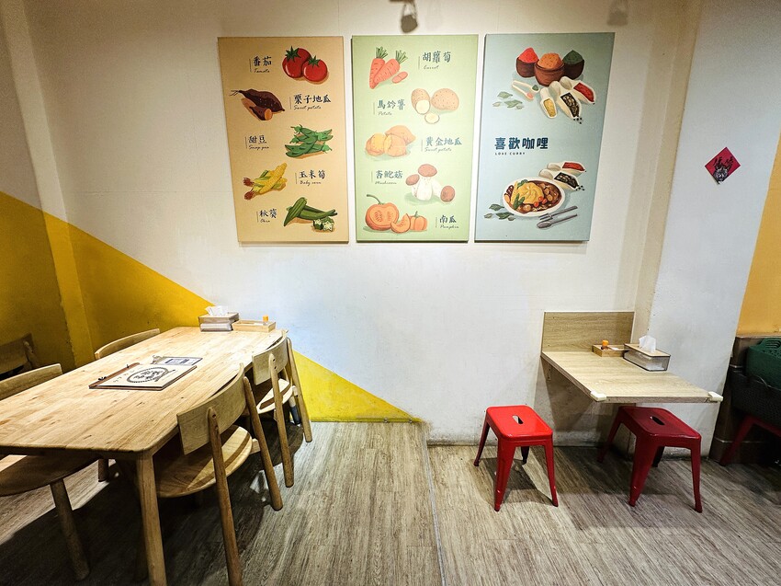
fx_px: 316
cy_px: 293
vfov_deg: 85.6
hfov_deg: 102.1
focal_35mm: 14
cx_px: 390
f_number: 2.2
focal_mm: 2.22
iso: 125
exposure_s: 1/120
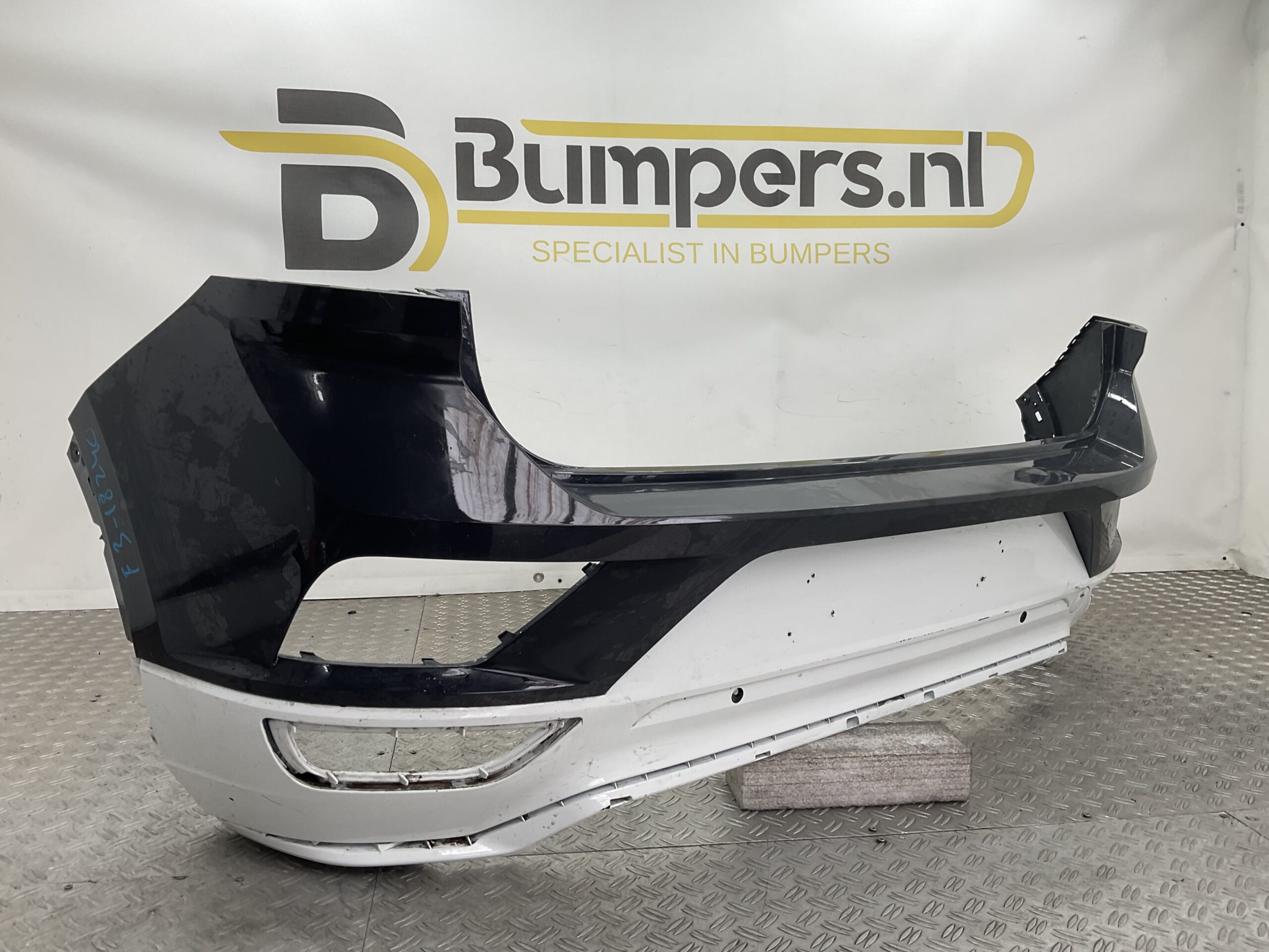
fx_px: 1063
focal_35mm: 29
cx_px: 634
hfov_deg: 61.7
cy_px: 476
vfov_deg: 48.2
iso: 16
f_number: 1.8
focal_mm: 3
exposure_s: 1/106
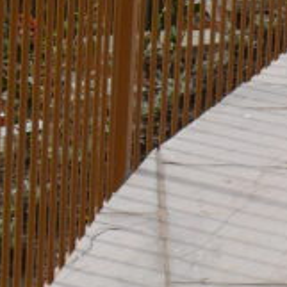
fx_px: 2007
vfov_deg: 8.2
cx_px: 399
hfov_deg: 8.0
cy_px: 64
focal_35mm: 214
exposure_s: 1/400
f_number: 5.6
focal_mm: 8
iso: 100
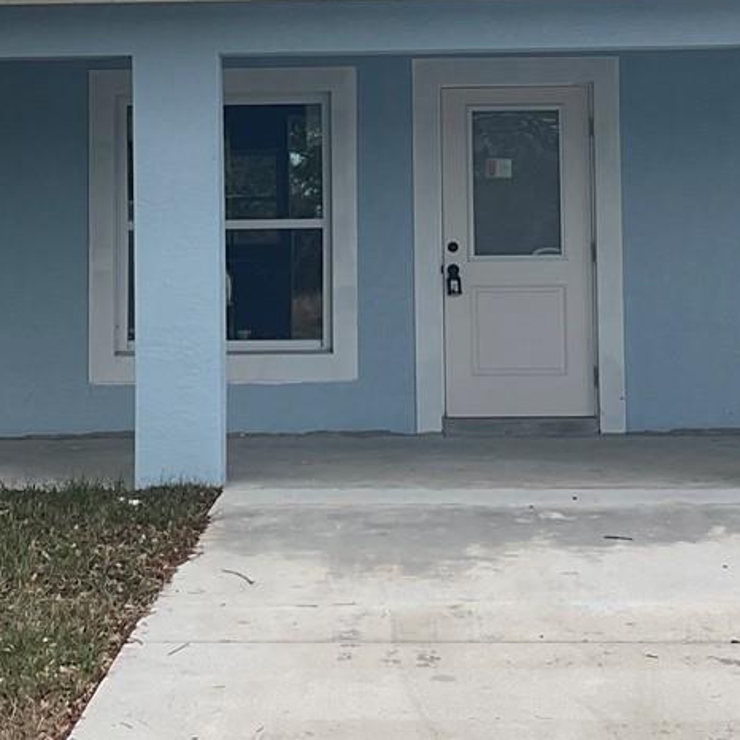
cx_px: 353
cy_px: 122
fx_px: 2128
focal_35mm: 88
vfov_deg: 19.5
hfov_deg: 19.7
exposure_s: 1/202
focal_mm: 3
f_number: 1.8
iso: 16
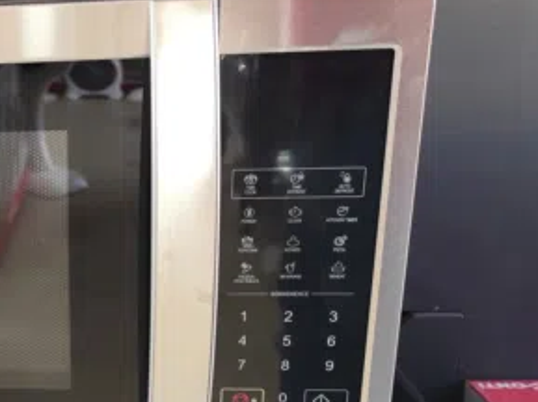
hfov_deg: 33.5
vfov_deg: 28.5
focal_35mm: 51
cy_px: 223
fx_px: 792
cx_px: -30
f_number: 1.65
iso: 400
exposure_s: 1/50
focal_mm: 6.14
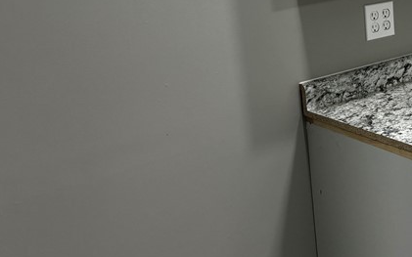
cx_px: 453
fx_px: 752
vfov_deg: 19.0
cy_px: 20
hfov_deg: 27.9
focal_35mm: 67
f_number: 1.6
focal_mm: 5.96
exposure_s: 1/60
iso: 64
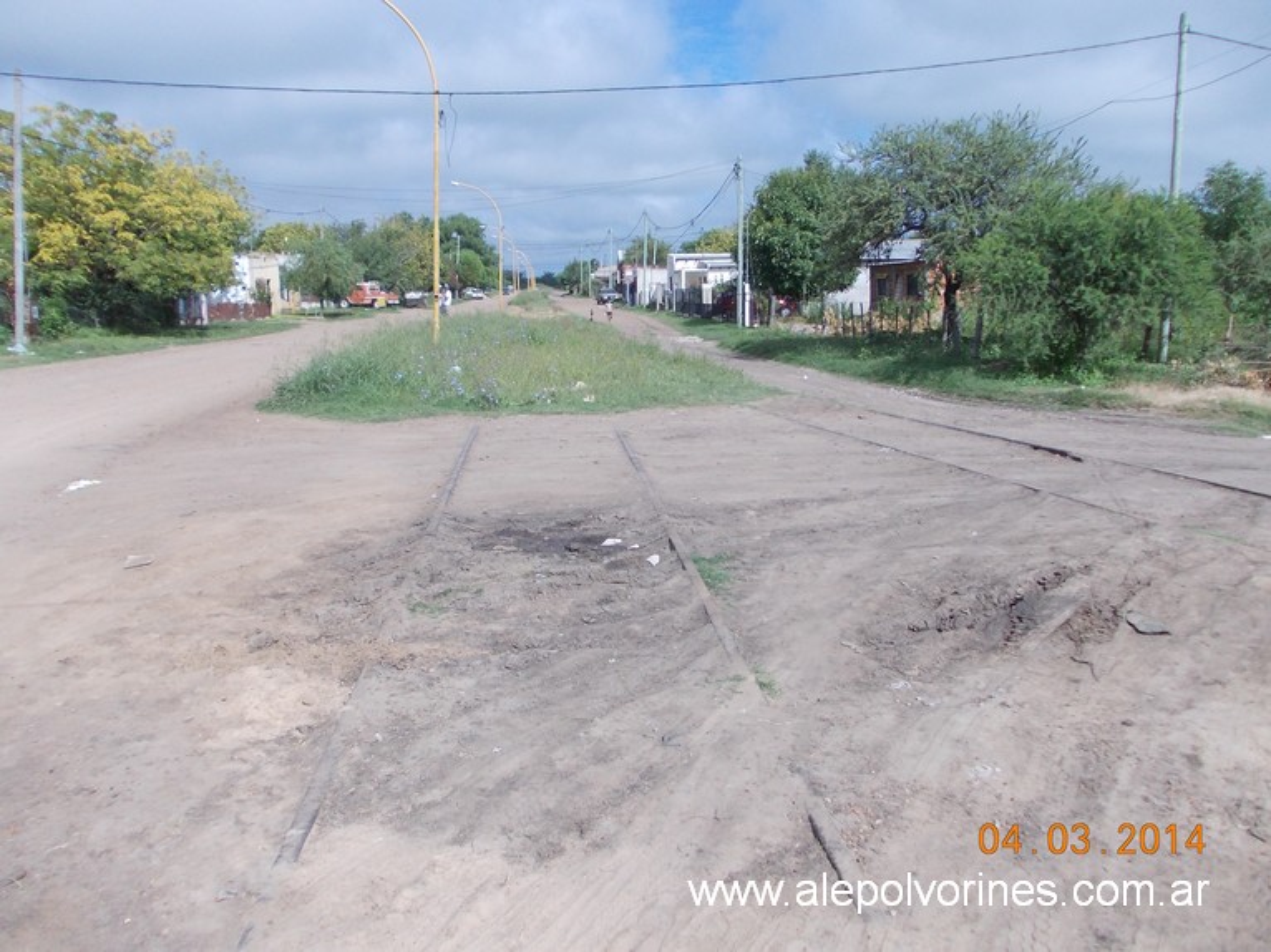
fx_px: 1028
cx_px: 636
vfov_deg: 49.7
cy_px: 476
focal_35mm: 28
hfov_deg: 63.5
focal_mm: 4
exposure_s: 1/400
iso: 80
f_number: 5.4
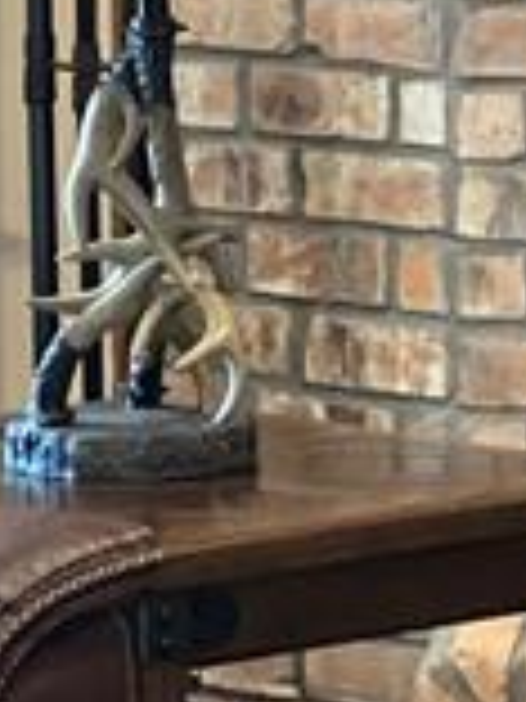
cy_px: -266
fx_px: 7658
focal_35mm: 378
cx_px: 1025
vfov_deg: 5.2
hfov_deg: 3.9
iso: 400
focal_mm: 9
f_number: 2.8
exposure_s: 1/15
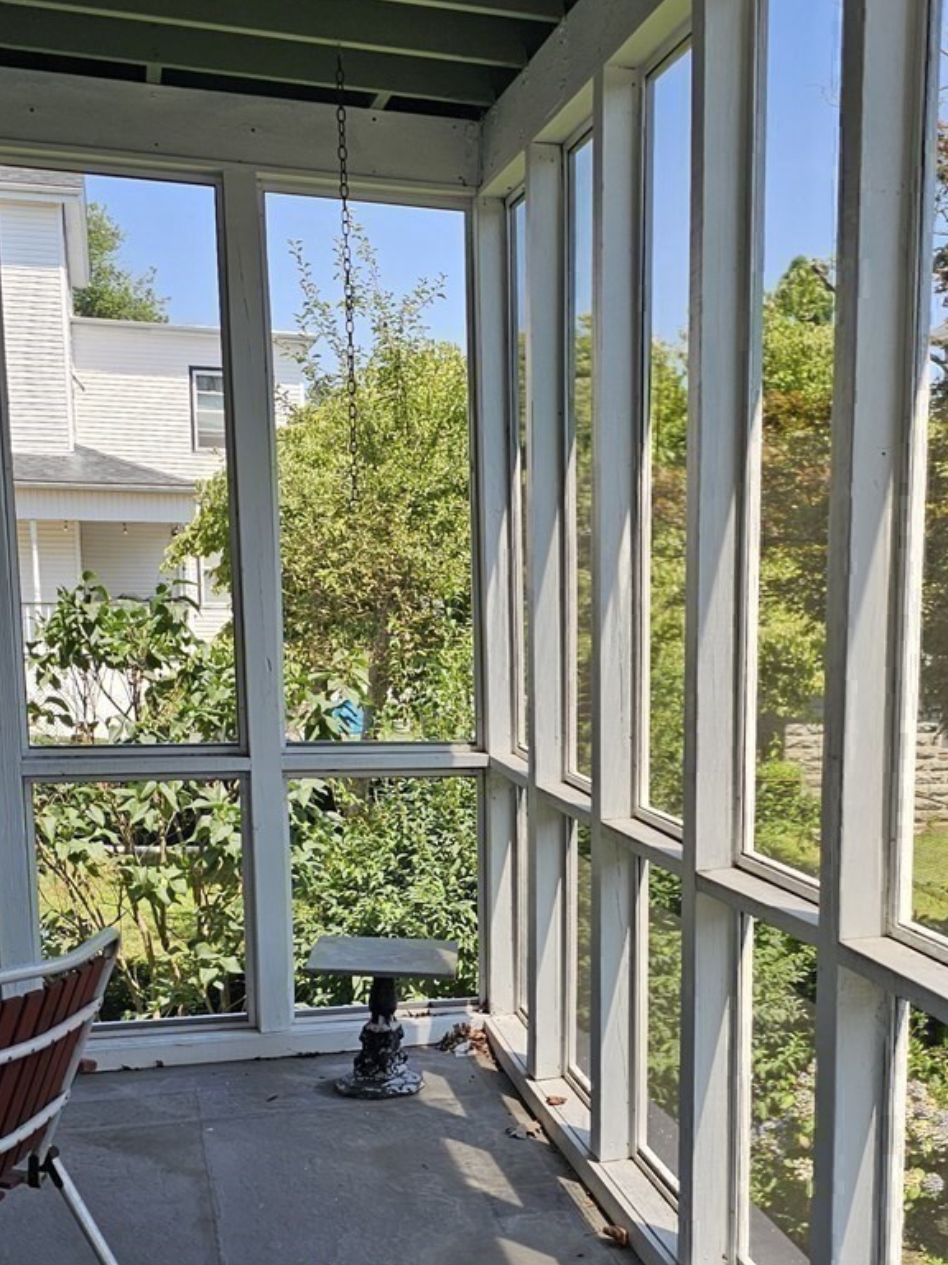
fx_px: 1680
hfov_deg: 30.9
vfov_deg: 40.5
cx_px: 726
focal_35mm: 46
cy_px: 878
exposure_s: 1/203
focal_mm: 6.3
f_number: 1.7
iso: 10
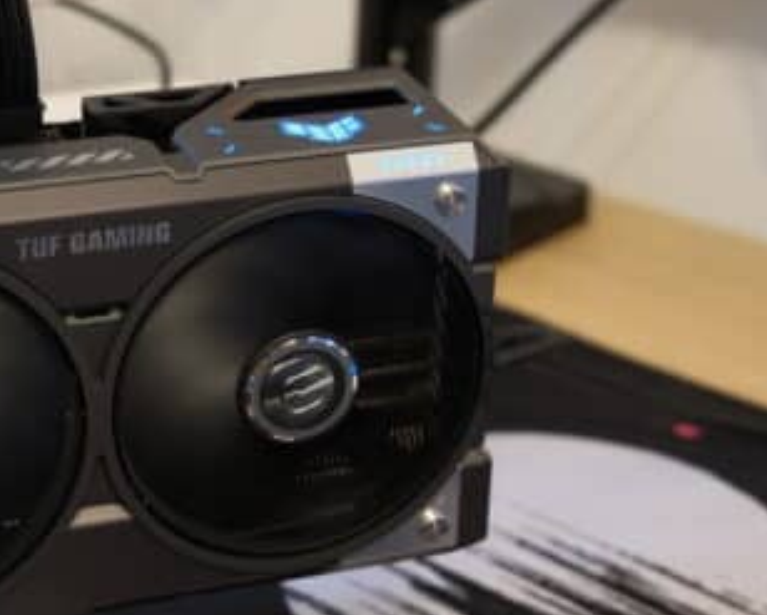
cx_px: 301
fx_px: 2022
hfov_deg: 21.4
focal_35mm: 89
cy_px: 301
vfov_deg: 17.3
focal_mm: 50
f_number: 4.8
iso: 3200
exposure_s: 1/56
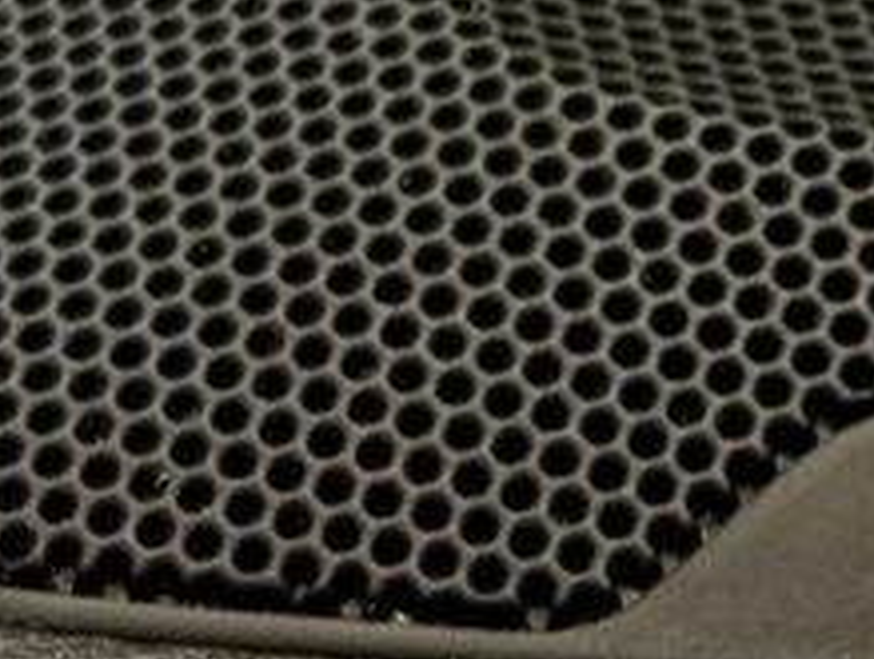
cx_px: 1425
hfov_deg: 8.6
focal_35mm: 224
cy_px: 184
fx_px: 5665
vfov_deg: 6.6
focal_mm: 6.76
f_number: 1.78
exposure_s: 1/100
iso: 125
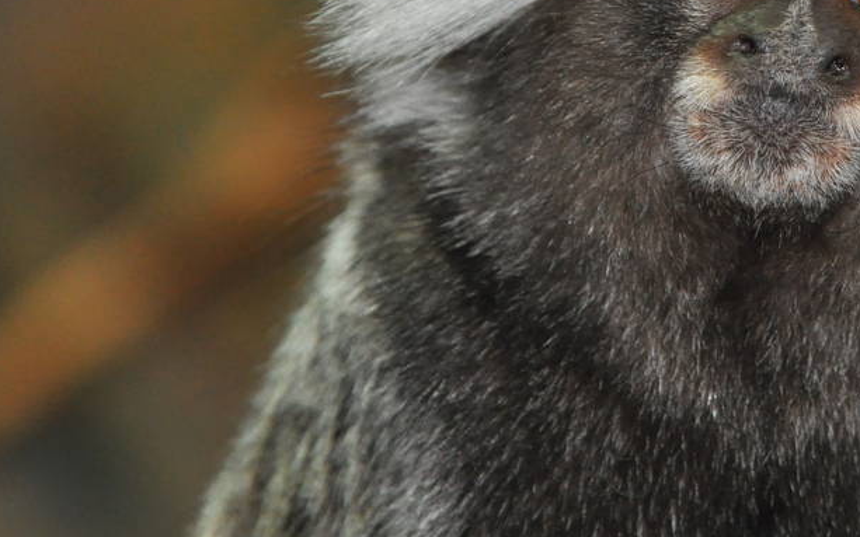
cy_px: -27
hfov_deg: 5.0
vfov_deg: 3.1
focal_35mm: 418
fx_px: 9804
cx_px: 755
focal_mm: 105
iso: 800
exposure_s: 1/60
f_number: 5.6
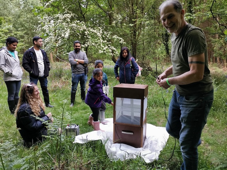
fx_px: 177
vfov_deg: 51.4
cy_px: 85
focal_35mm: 27
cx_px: 114
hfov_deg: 65.3
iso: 250
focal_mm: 5.58
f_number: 1.8
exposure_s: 1/50
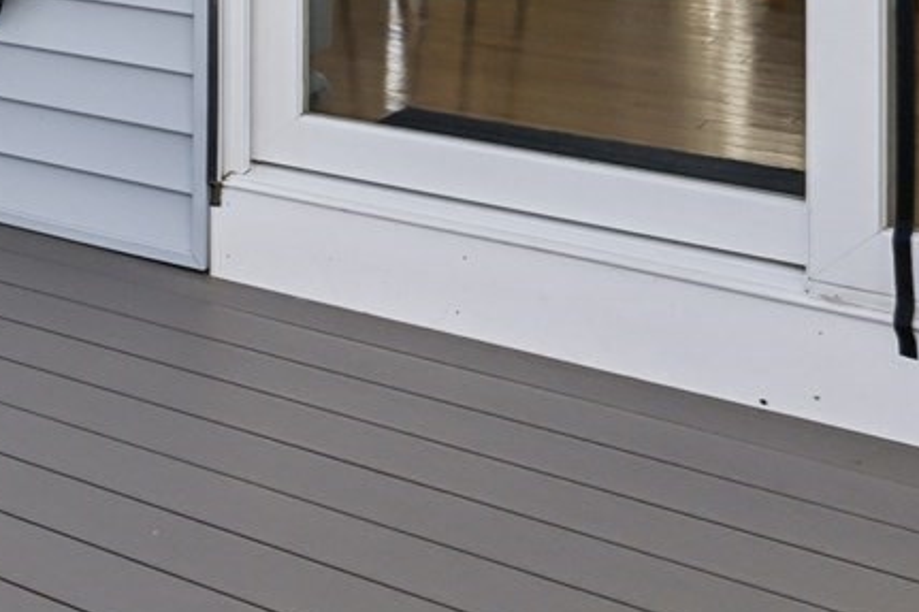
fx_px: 1939
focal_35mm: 76
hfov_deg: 22.8
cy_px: -376
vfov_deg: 16.0
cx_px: -373
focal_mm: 16
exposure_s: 1/125
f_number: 8
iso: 100
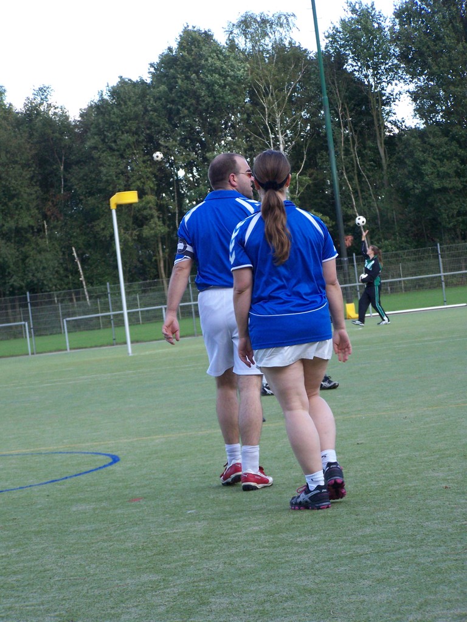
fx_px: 2302
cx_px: 234
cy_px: 311
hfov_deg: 11.6
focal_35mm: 128
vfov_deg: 15.4
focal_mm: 21.2
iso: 160
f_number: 3.3
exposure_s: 1/400
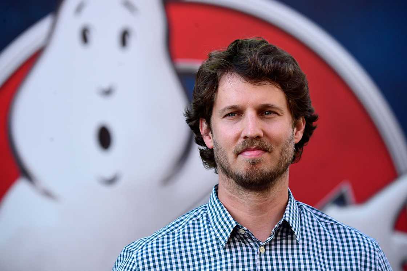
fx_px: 2486
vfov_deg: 6.2
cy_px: 136
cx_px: 204
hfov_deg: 9.4
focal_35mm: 220
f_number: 5.6
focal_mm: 220
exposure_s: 1/500
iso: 800
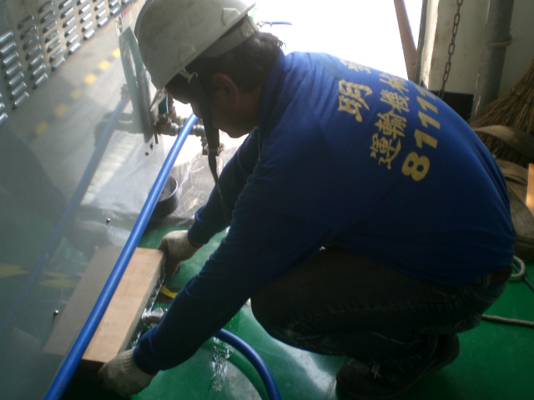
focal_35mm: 38
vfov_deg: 37.7
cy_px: 200
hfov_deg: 49.0
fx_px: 586
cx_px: 267
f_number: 3.1
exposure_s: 1/100
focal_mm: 6.3
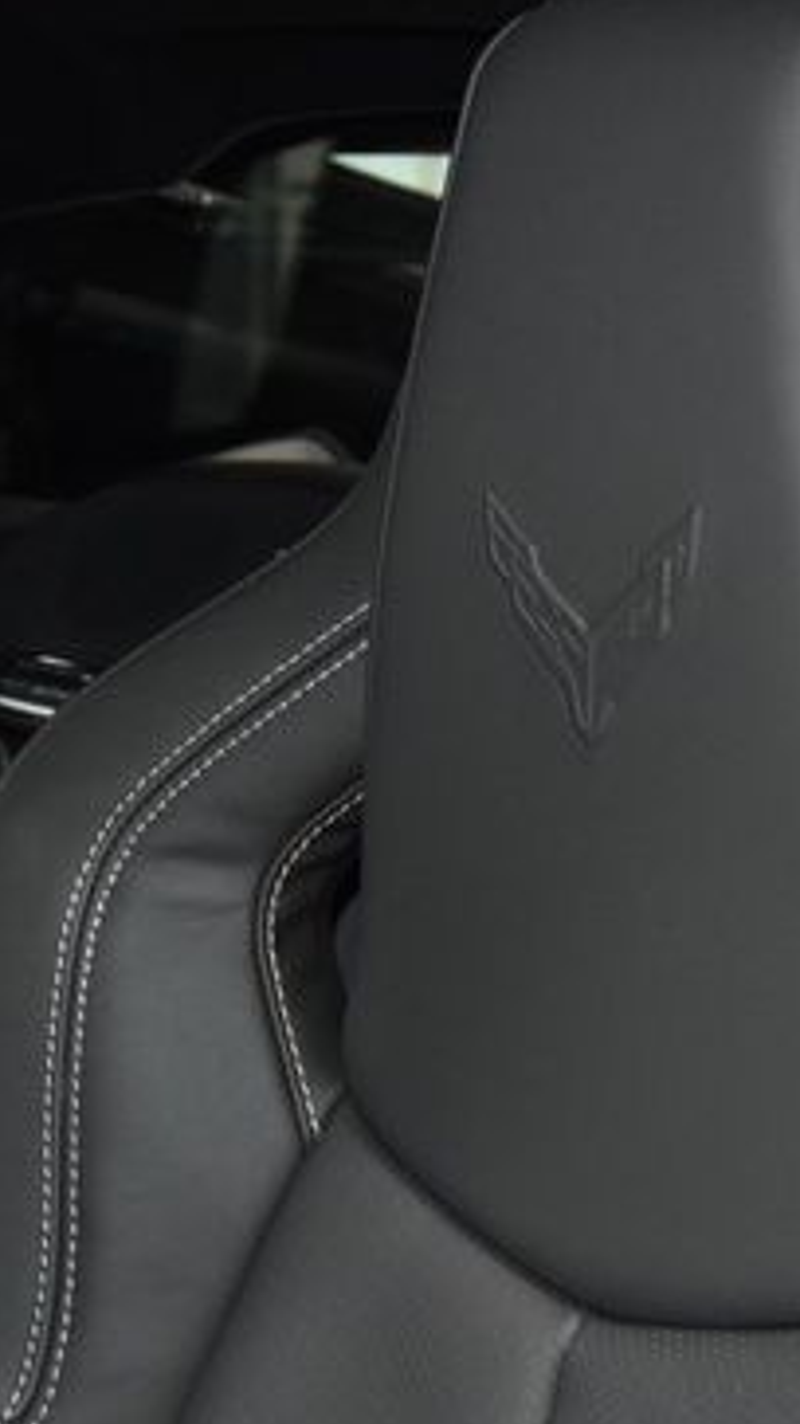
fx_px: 2302
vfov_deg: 34.4
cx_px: 620
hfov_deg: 19.5
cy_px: 724
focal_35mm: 61
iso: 1600
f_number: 3.5
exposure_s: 1/60
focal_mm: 22
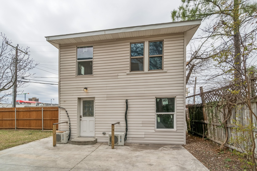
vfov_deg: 77.3
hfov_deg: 100.4
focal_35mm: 15
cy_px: 86
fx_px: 107
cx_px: 128
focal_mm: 10
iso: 100
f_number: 8
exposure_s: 1/320
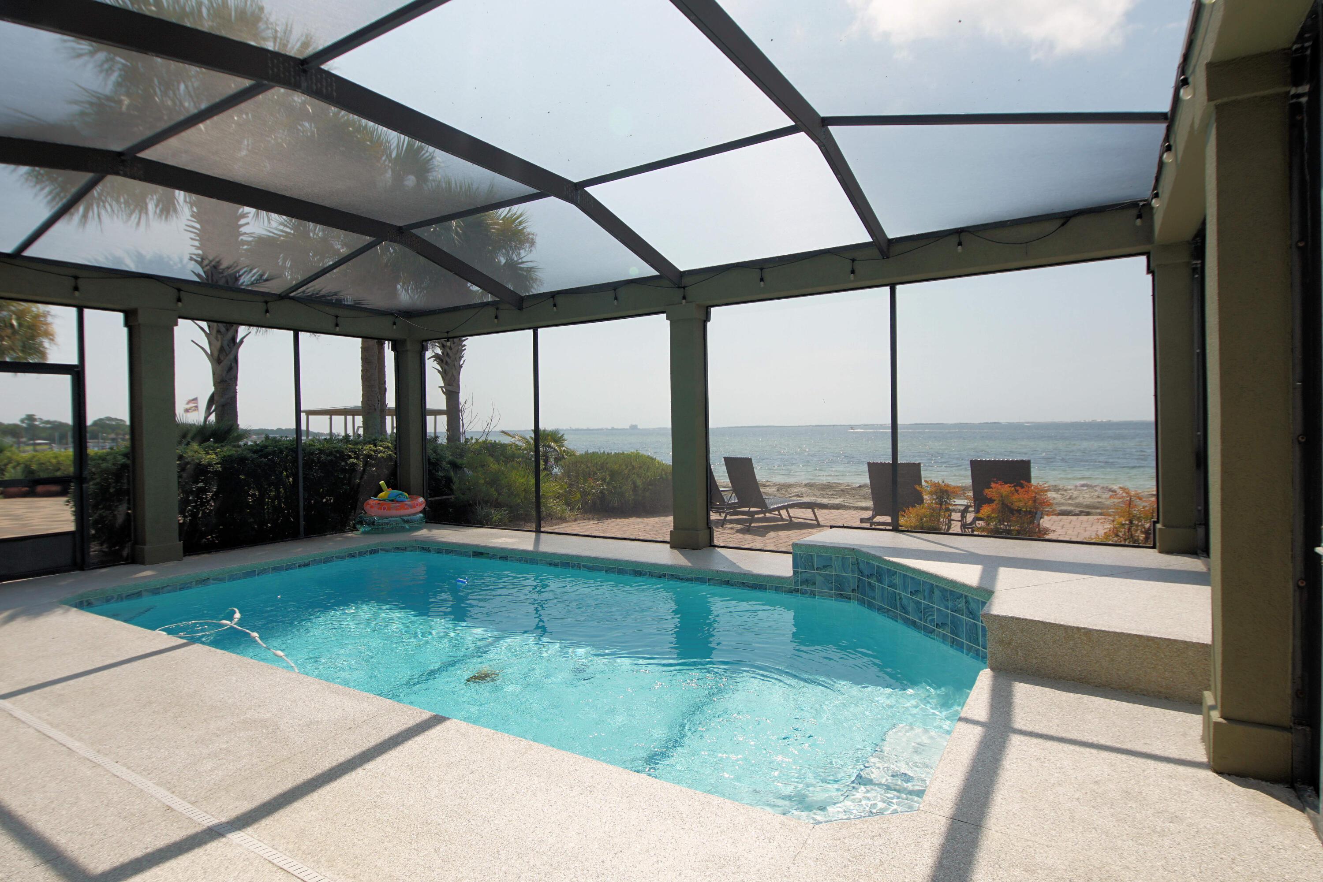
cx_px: 662
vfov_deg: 67.4
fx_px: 662
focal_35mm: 18
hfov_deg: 90.0
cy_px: 441
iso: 100
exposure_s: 1/160
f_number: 8
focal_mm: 12
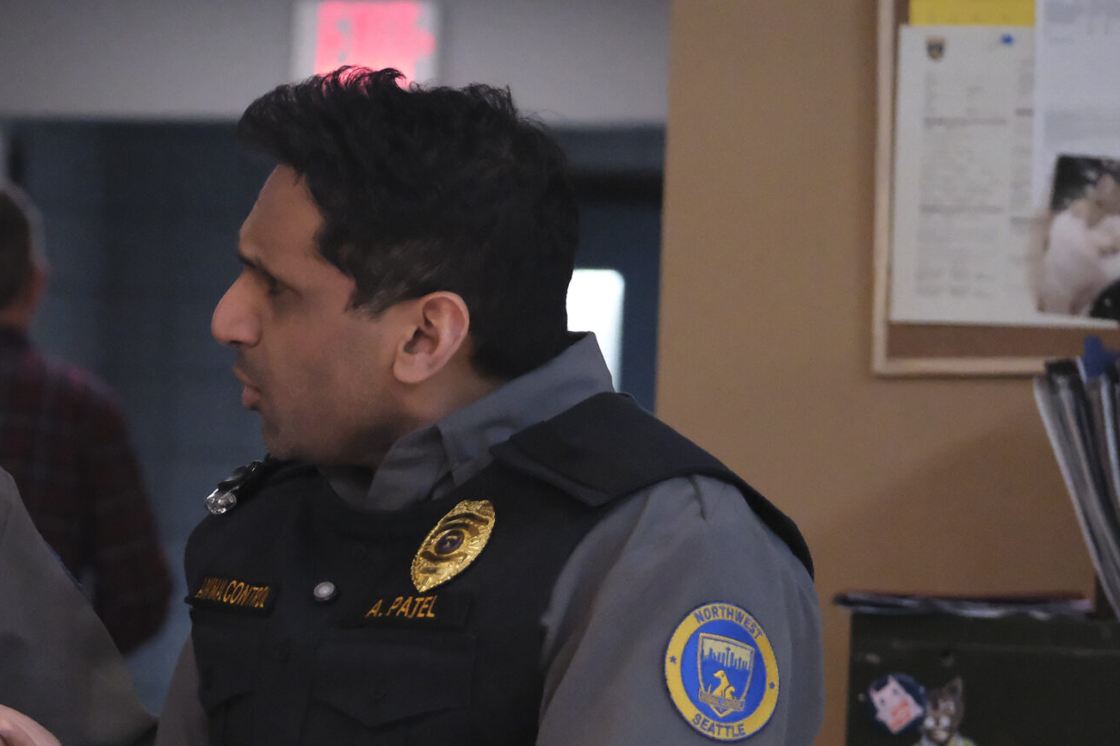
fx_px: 5817
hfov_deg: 10.9
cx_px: 148
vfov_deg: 7.3
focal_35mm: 187
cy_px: 678
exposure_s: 1/200
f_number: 2.8
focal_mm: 63.4
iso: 10000
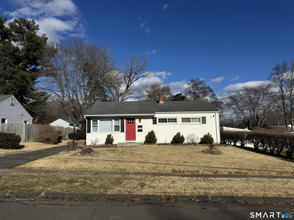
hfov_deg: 71.6
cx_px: 147
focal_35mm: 24
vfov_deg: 56.8
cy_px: 110
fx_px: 204
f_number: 1.78
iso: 80
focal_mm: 6.76
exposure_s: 1/7937
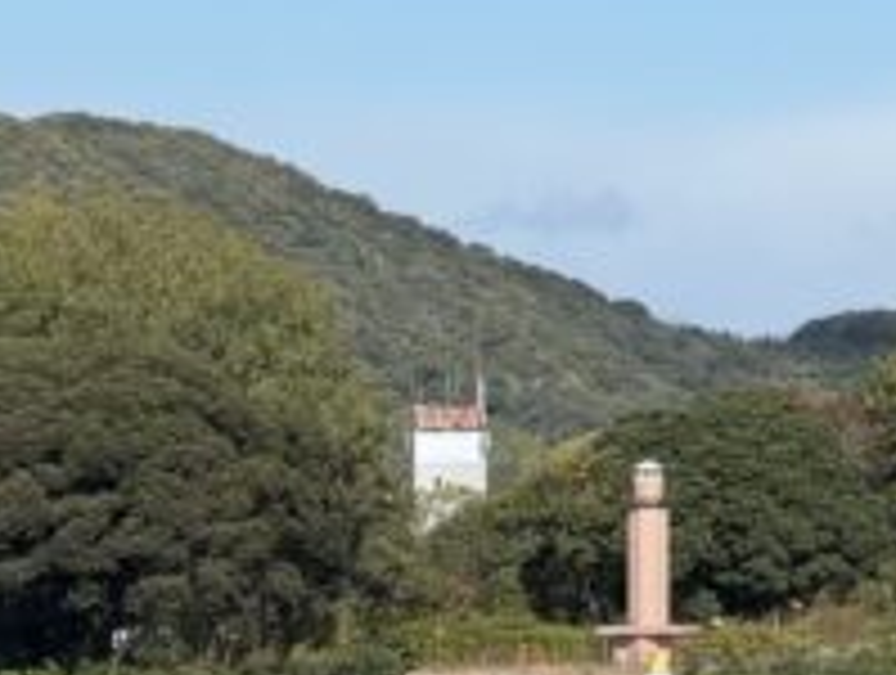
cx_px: 1436
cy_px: 140
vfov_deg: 3.9
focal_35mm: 385
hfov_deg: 5.1
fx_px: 9983
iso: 20
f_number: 2.8
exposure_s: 1/760
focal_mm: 16.89
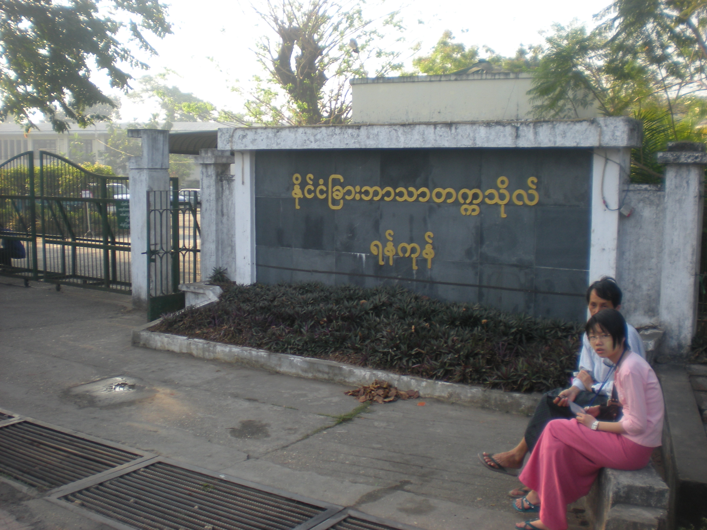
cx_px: 354
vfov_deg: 37.7
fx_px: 776
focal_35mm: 38
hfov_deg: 49.0
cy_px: 265
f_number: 3.1
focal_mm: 6.3
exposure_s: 1/158
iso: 64
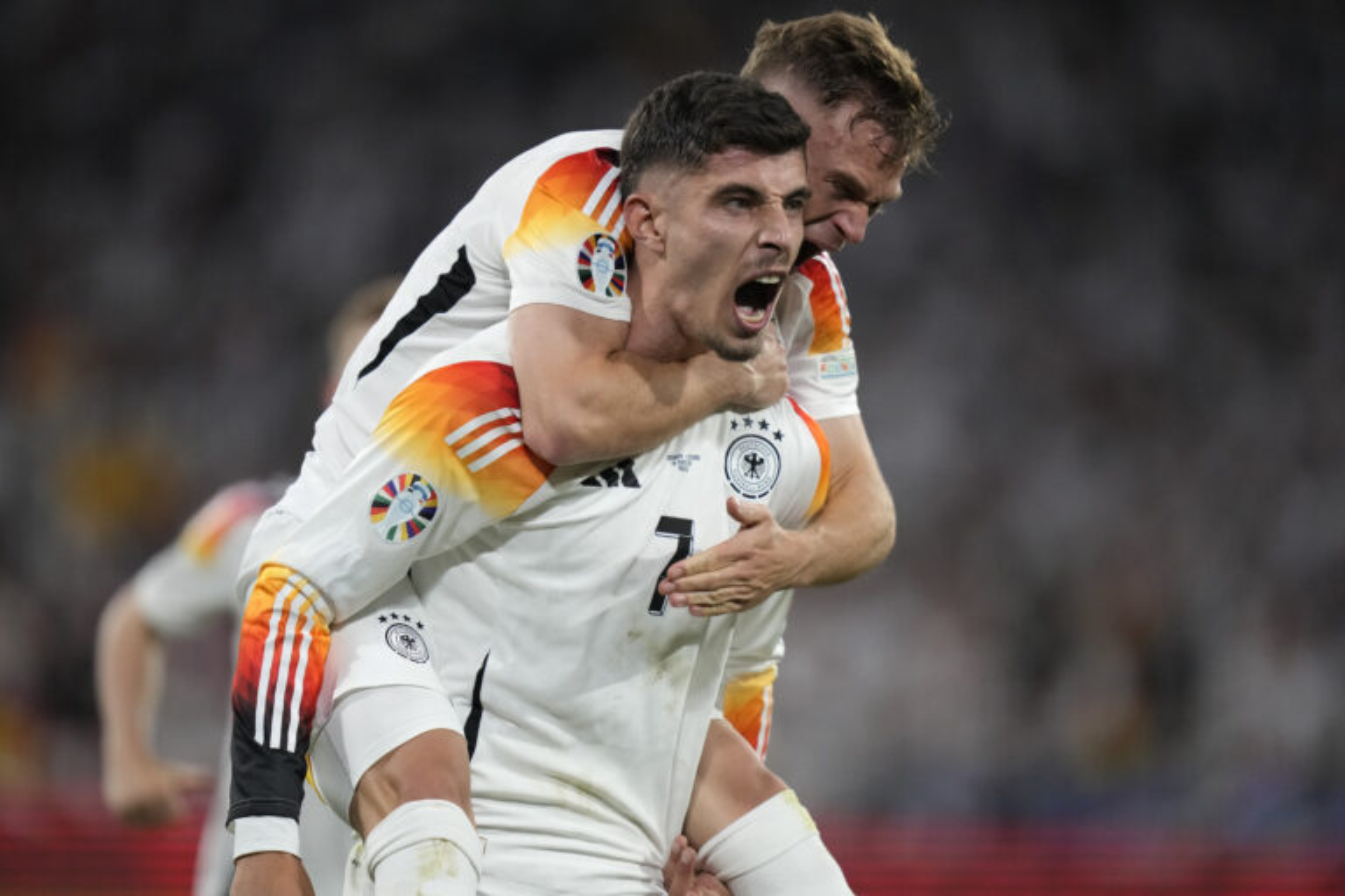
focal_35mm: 400
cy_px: 448
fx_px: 14943
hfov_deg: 5.2
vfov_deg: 3.4
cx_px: 672
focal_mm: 400
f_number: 2.8
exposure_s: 1/3200
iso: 4000
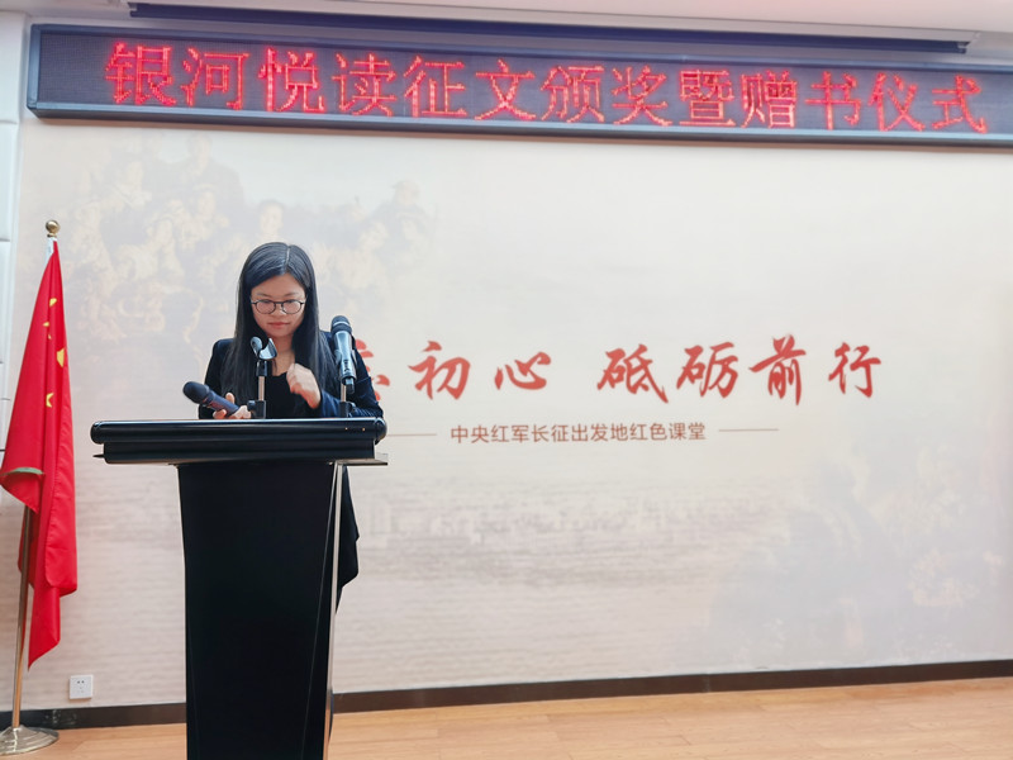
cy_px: 380
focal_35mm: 27
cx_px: 506
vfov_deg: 51.4
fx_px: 790
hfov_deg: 65.3
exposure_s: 1/99
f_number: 1.9
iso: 100
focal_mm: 6.67
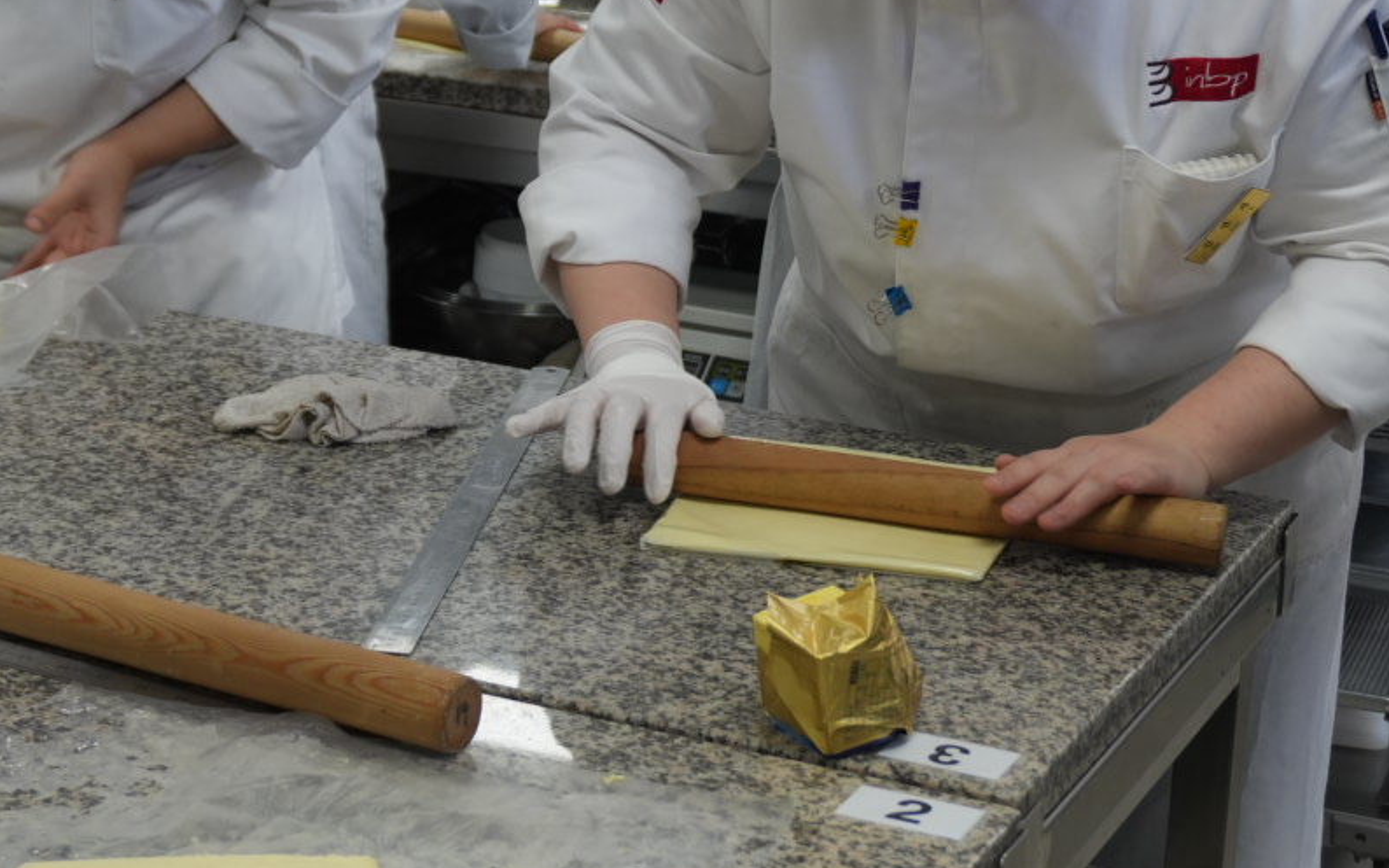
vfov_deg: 15.9
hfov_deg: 25.5
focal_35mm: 81
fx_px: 3066
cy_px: 56
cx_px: 766
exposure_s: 1/160
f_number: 4.5
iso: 500
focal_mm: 26
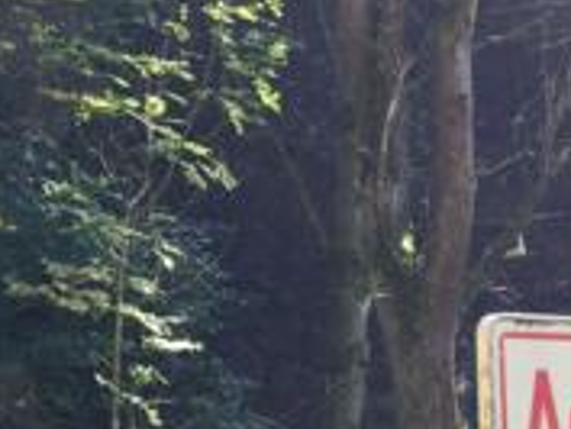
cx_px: 8
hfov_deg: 19.8
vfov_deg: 15.2
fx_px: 1585
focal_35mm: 96
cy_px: 423
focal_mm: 4.15
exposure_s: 1/50
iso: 40
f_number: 2.2
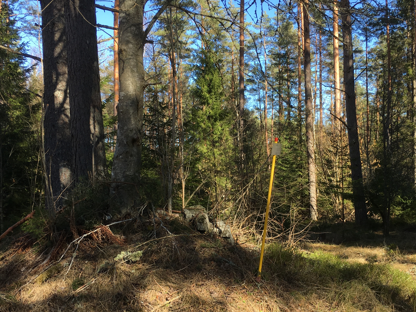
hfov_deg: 44.8
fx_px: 505
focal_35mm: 42
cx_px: 221
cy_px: 197
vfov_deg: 34.2
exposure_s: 1/405
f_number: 2.2
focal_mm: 4.15
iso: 25
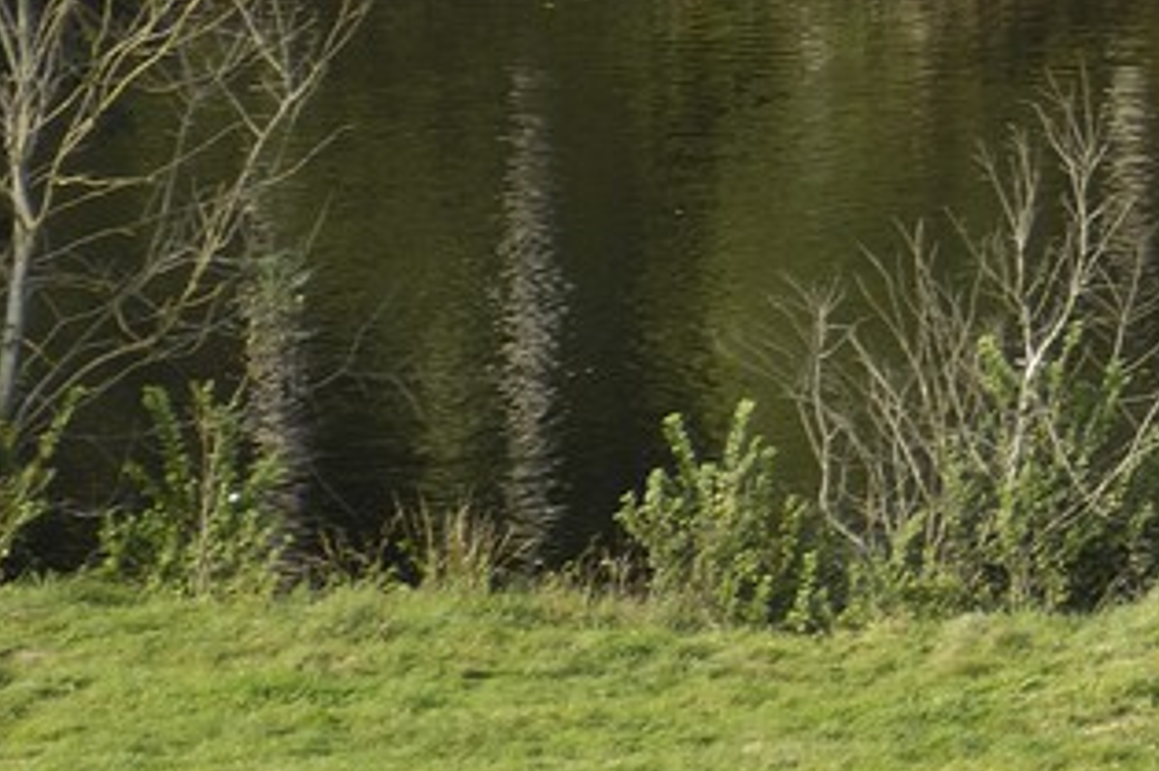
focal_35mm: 497
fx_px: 15977
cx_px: 2916
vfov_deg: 2.8
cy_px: -815
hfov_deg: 4.1
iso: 100
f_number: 3.8
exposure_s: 1/160
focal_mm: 65
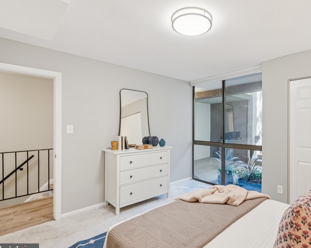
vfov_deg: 70.8
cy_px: 126
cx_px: 193
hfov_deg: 81.8
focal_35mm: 19
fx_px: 175
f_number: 5.6
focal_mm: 16
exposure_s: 1/125
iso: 2500
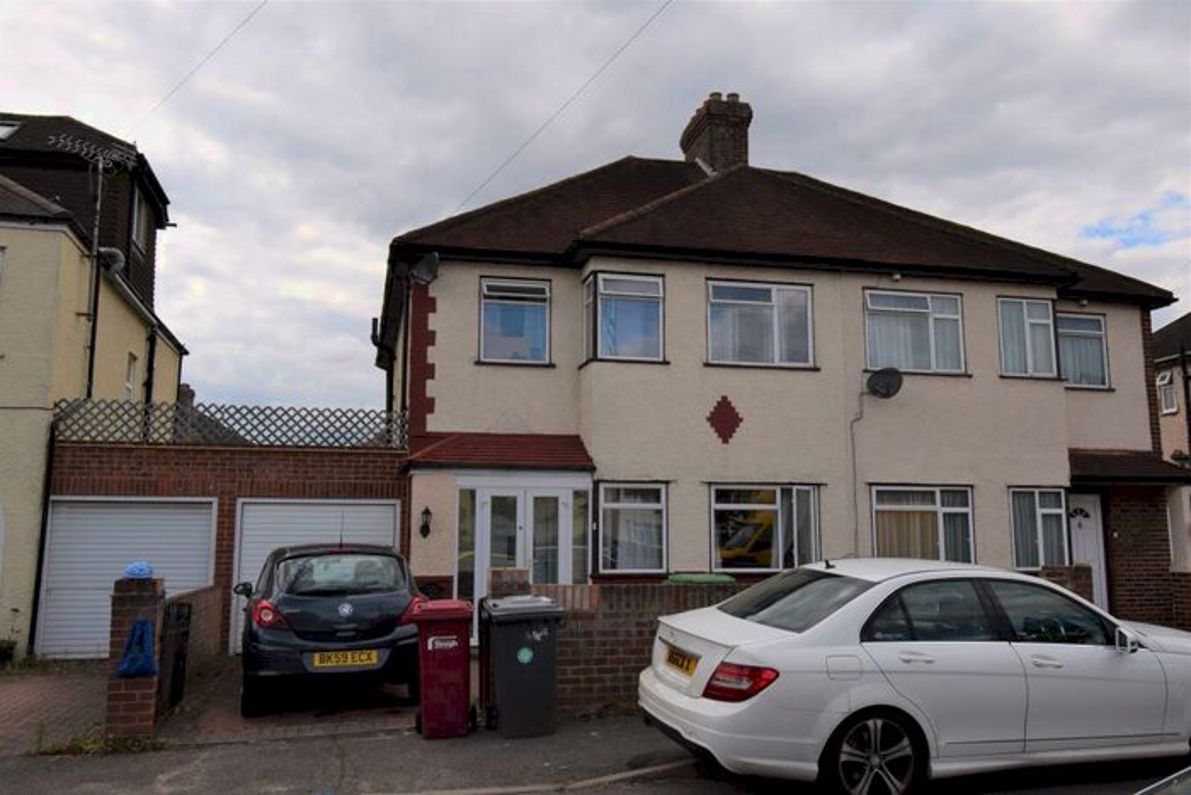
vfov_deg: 43.6
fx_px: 993
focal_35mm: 30
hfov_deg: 61.9
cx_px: 596
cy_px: 398
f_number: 10
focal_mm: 20
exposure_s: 1/200
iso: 100
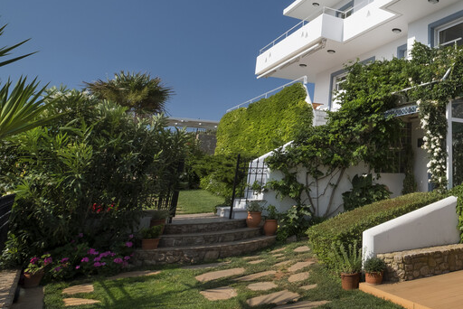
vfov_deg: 41.6
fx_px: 386
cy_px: 57
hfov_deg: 52.0
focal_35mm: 30
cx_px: 441
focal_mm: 10
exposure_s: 1/120
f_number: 10
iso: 200
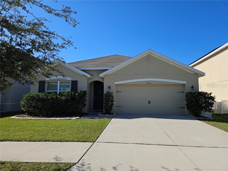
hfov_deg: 73.9
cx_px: 114
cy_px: 86
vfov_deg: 58.9
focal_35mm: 23
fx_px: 151
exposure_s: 1/2470
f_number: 1.8
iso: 25
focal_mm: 5.4
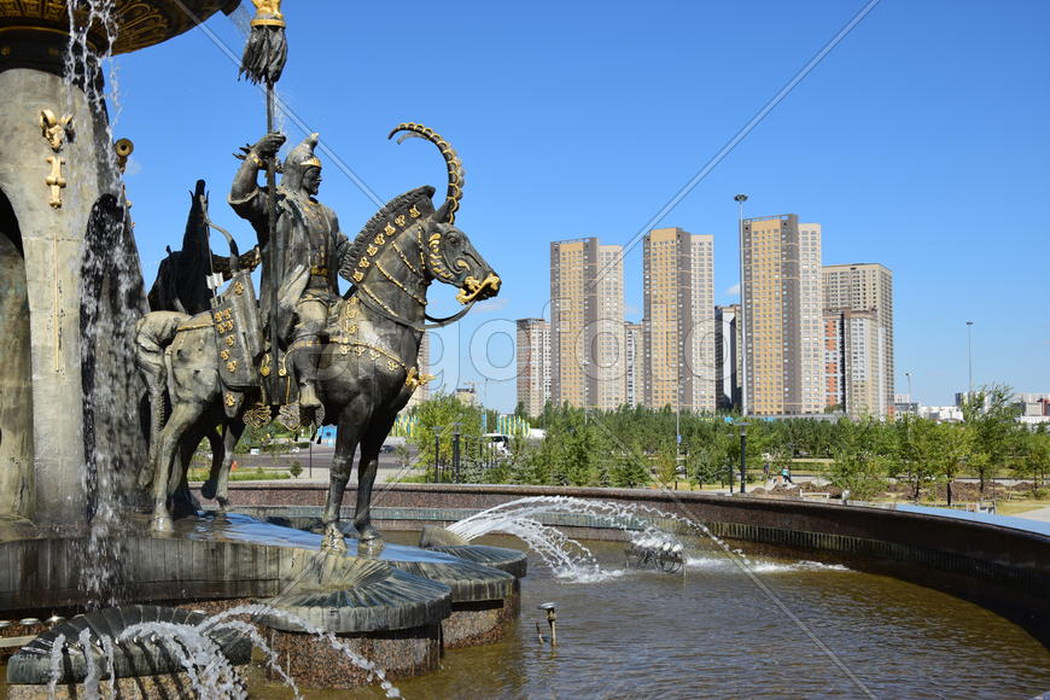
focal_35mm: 39
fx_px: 1137
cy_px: 350
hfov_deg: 49.6
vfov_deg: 34.2
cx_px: 525
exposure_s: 1/250
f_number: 9
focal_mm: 26
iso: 100
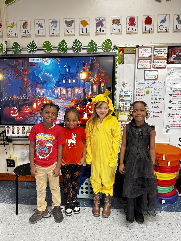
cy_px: 120
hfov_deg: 56.8
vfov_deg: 71.6
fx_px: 167
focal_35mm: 24
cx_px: 90
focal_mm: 6.76
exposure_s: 1/60
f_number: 1.78
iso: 400
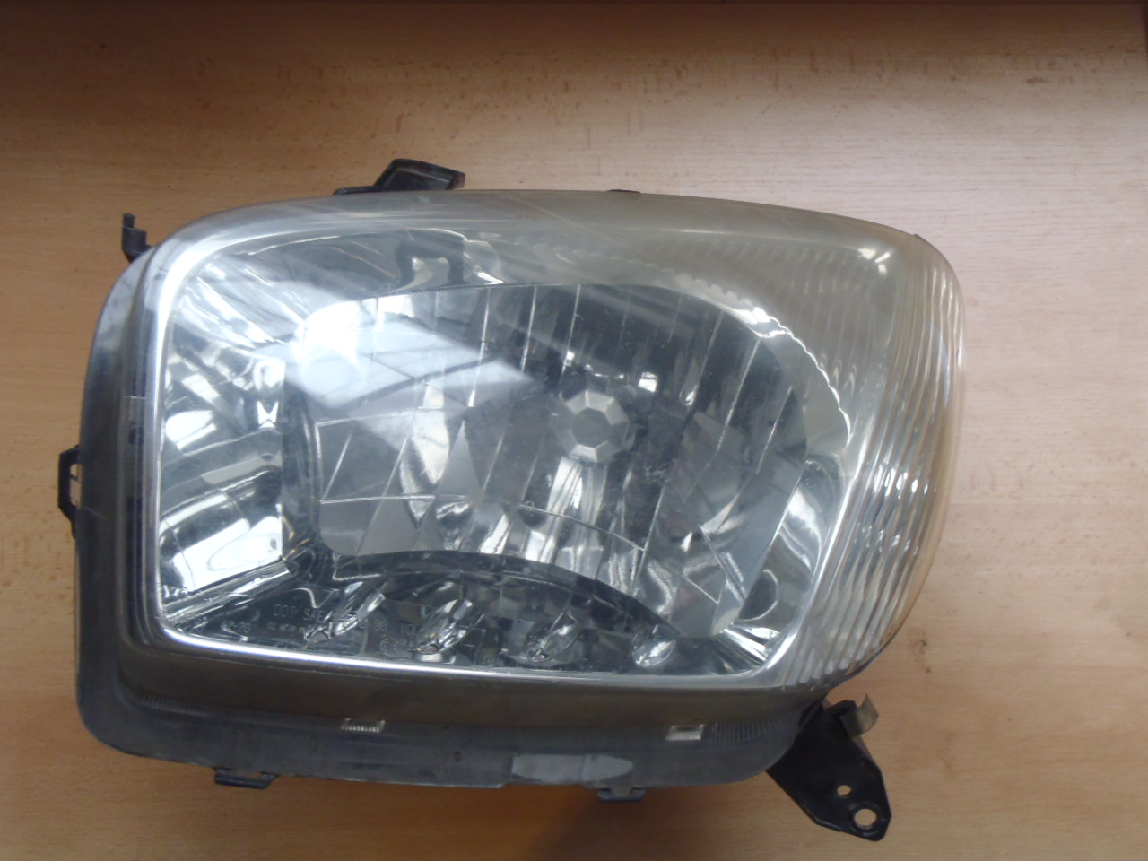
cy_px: 430
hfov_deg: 50.1
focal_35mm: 37
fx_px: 1227
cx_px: 574
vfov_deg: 38.7
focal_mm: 6.64
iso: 250
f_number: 4.7
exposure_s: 1/8
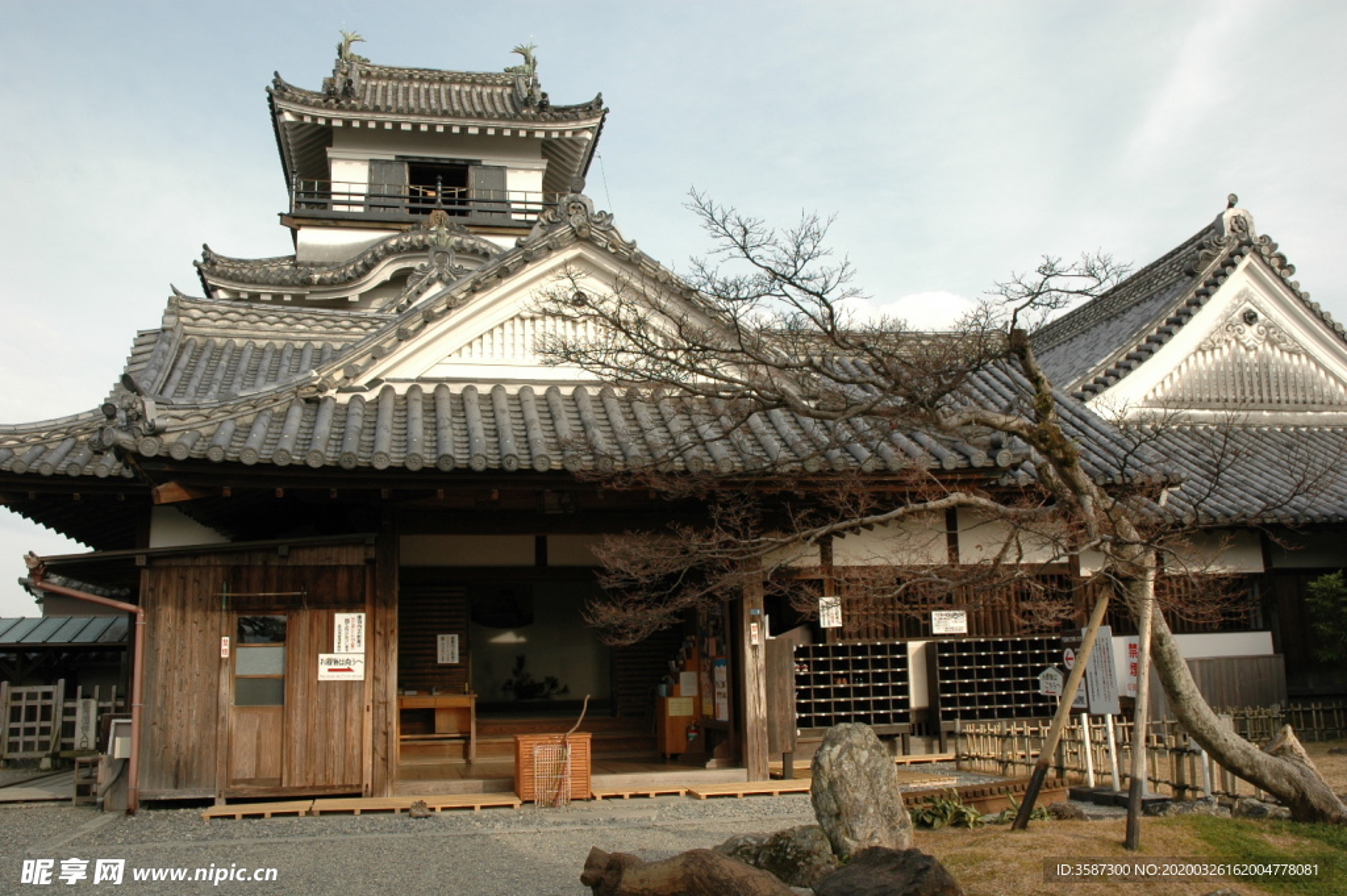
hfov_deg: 57.3
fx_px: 1234
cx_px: 674
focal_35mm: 33
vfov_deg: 39.9
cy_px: 448
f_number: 8
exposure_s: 1/250
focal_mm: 22
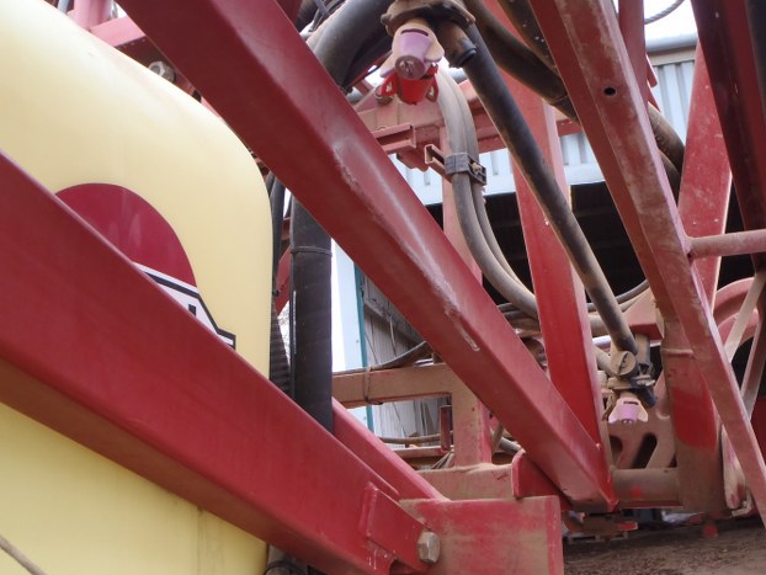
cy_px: 347
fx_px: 797
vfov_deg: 39.5
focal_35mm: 36
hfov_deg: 50.8
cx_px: 483
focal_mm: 5
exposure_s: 1/30
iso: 100
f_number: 3.5
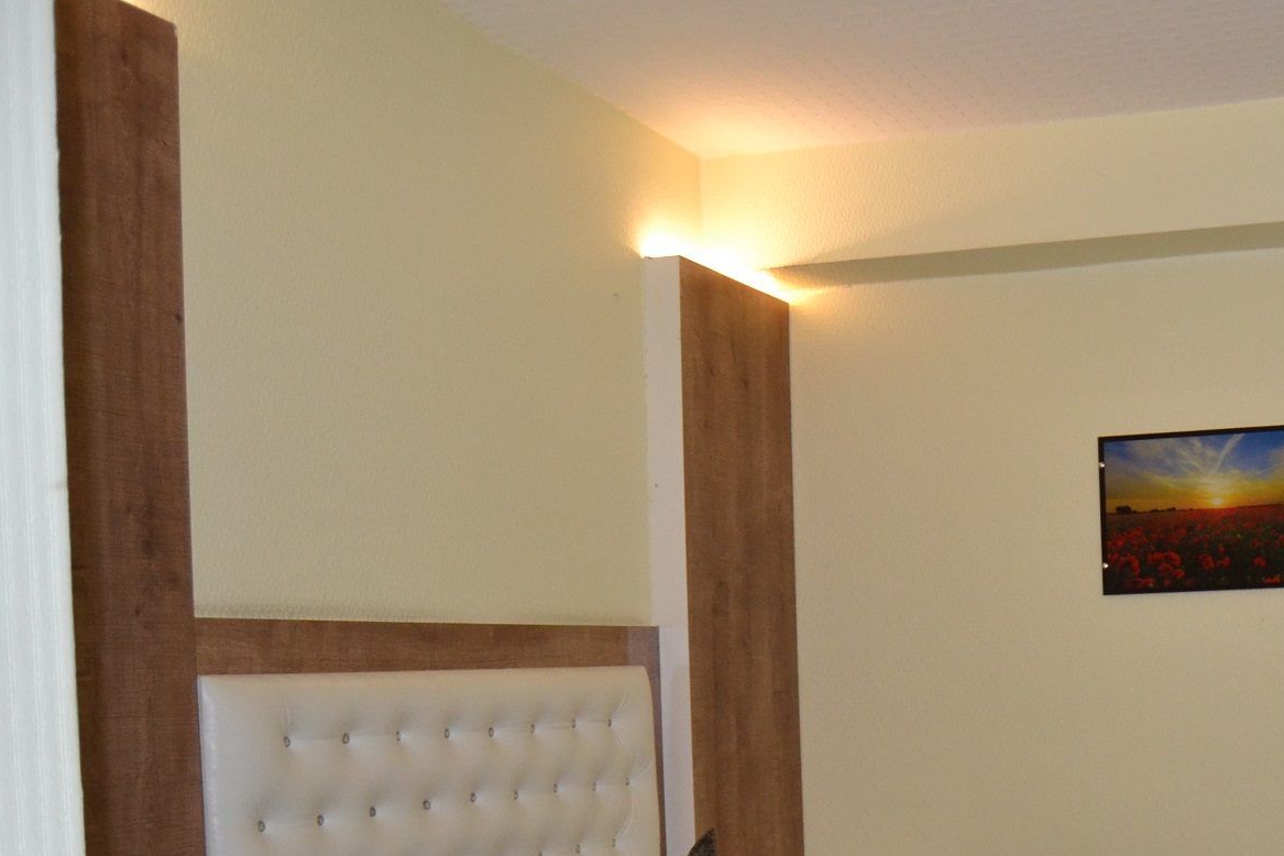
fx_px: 1742
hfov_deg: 38.4
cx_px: 1089
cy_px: 732
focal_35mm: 49
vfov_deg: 26.9
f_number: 3.5
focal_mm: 19
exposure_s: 1/60
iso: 1600
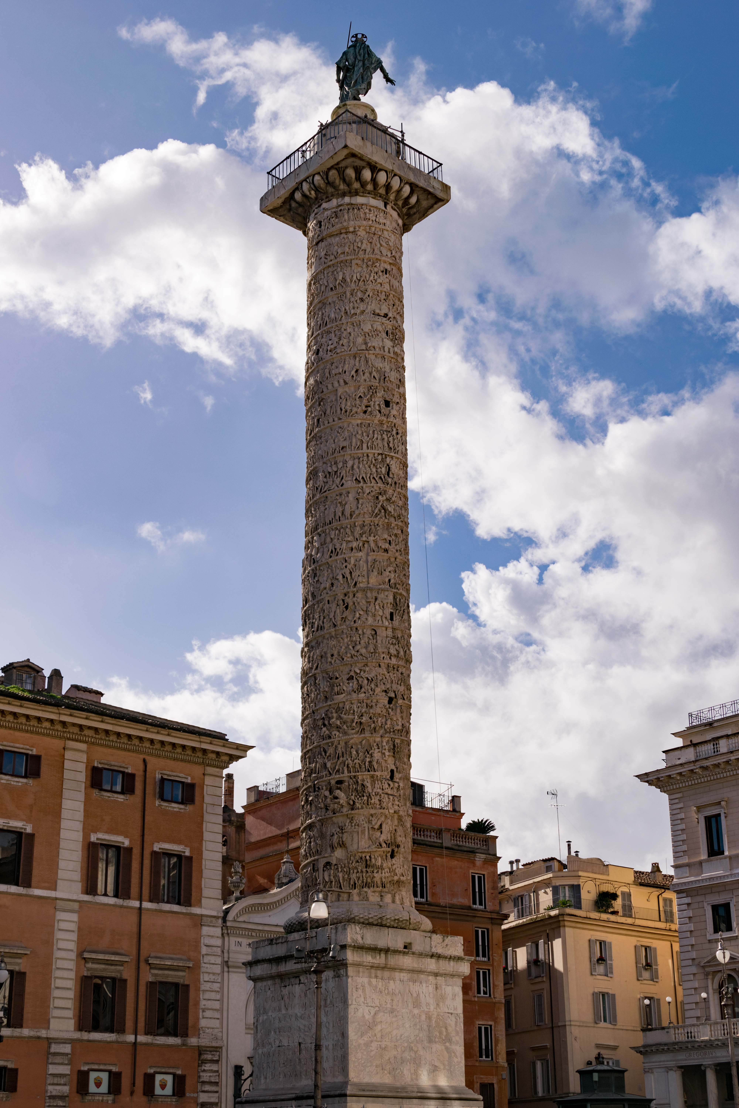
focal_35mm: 46
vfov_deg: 42.3
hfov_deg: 28.9
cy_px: 554
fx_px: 1432
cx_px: 370
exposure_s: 1/320
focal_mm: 31
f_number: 9
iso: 100
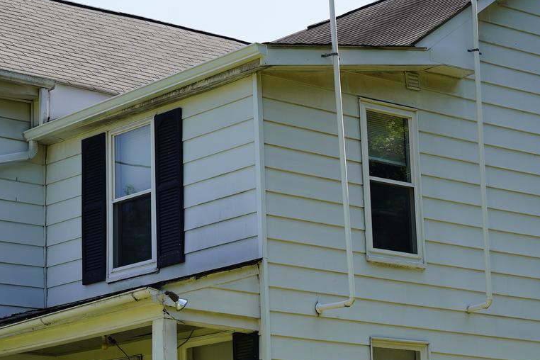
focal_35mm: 123
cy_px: 253
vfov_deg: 11.1
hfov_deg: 16.6
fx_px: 1843
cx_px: 145
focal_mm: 45.7
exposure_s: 1/400
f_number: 5
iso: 100
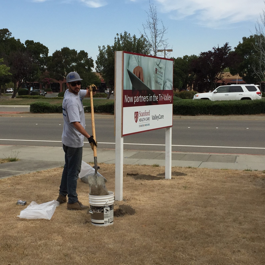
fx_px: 320
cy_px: 128
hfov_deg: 44.9
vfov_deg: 44.9
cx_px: 129
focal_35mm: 37
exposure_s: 1/2083
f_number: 2.2
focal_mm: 4.15
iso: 32
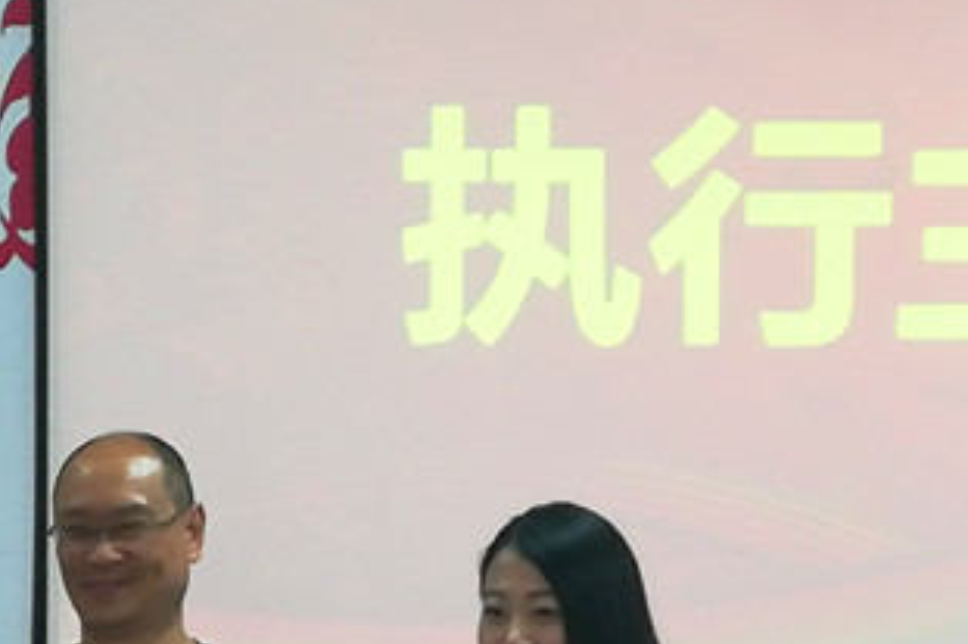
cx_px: 520
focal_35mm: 150
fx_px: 4031
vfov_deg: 9.1
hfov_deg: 13.7
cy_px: 712
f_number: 2.2
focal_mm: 3.83
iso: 400
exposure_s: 1/25
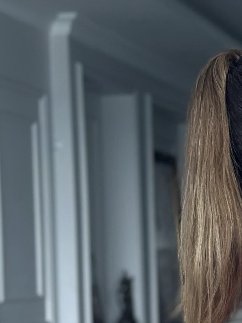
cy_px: 456
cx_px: 364
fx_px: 1613
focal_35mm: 173
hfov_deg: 8.4
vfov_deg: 11.1
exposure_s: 1/81
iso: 125
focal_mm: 6.86
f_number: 1.78
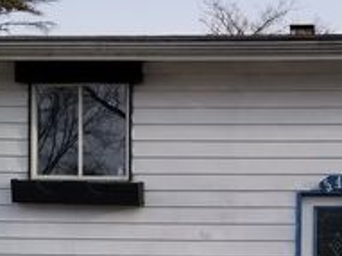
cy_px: 260
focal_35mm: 68
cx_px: 324
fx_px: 671
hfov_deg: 27.3
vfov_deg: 20.8
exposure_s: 1/1164
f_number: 1.7
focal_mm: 4.25
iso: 50
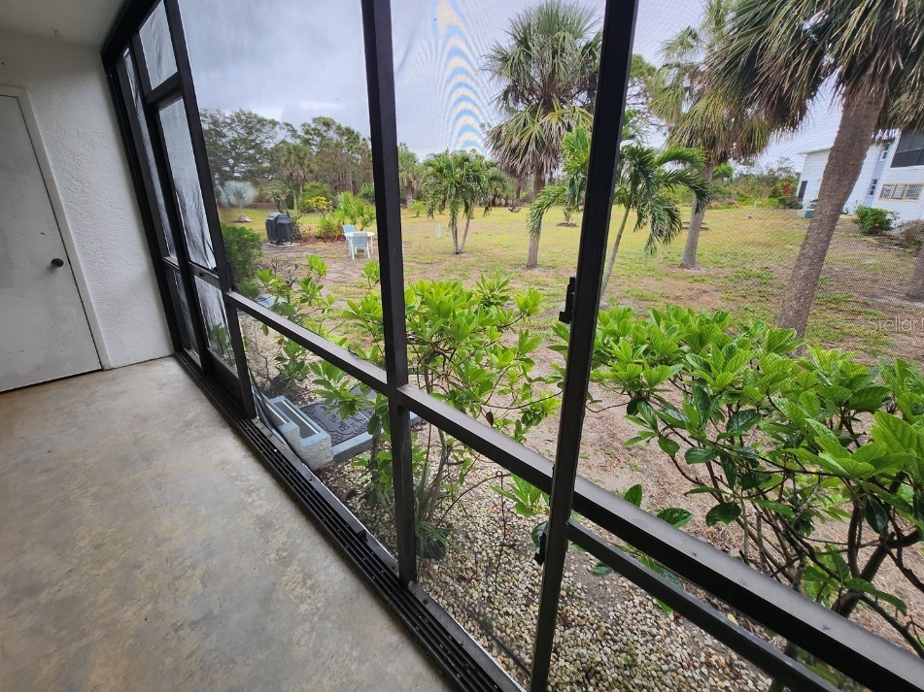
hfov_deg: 102.1
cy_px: 323
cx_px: 462
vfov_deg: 85.5
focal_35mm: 14
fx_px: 374
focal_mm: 1.74
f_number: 2.2
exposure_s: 1/60
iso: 40
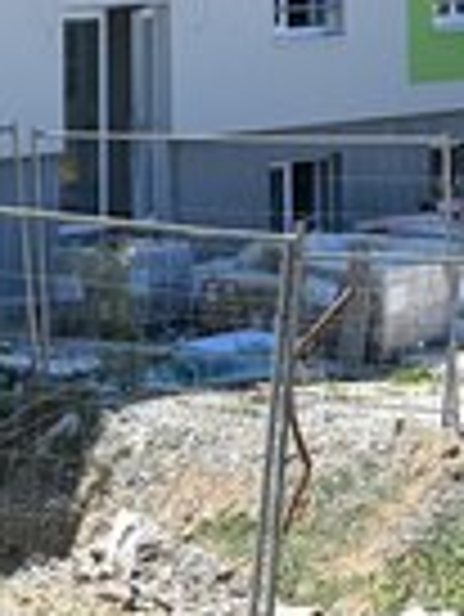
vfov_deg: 11.3
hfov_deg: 8.5
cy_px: -268
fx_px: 2998
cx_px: -392
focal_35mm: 168
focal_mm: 40
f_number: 5
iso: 125
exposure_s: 1/500
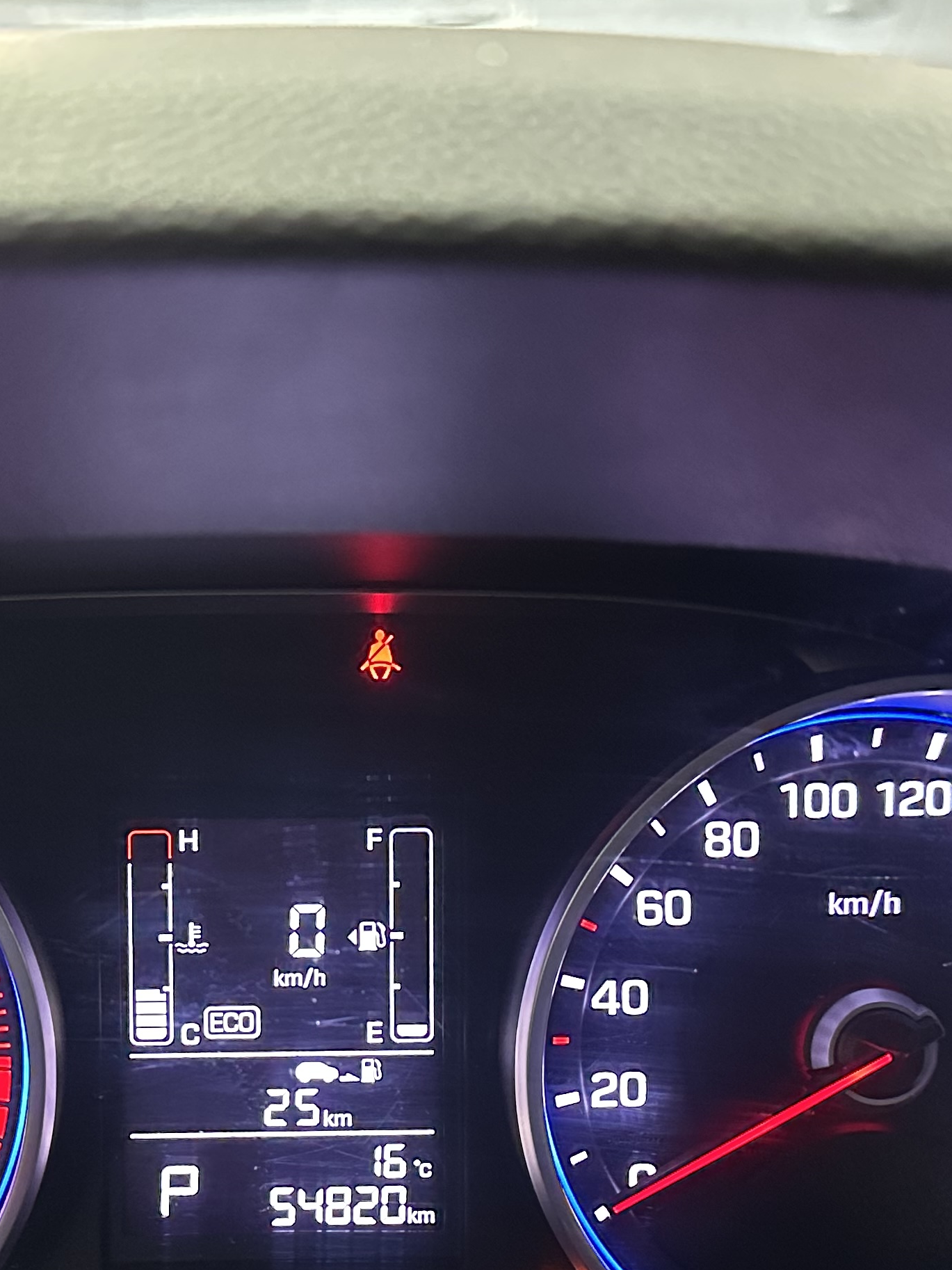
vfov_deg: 35.5
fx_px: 1944
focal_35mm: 53
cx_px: 287
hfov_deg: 27.3
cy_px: 922
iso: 1000
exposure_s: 1/40
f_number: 1.78
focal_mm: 6.86
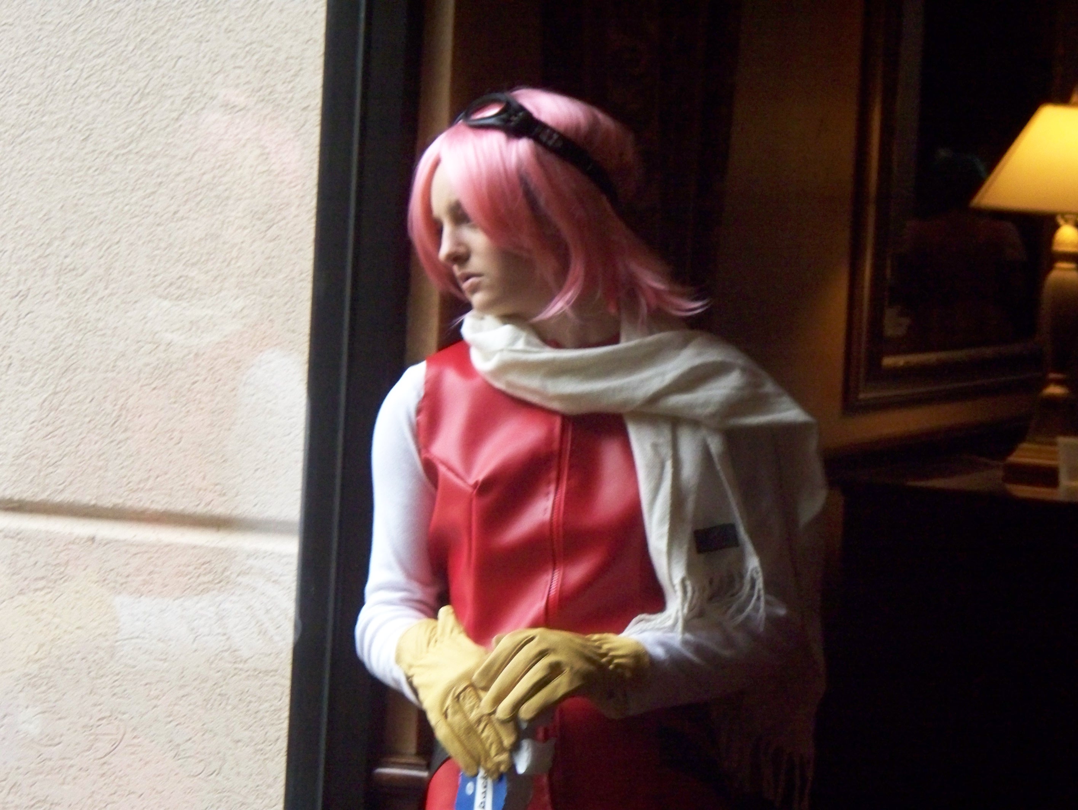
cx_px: 539
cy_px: 405
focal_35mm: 137
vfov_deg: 10.8
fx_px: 4269
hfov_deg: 14.4
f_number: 4.4
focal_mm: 28.83
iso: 640
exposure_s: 1/125
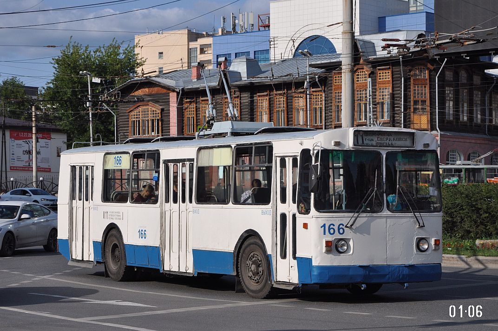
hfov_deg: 20.6
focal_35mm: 99
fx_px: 1368
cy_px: 166
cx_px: 249
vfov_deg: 13.8
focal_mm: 66
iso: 400
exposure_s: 1/2000
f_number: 7.1
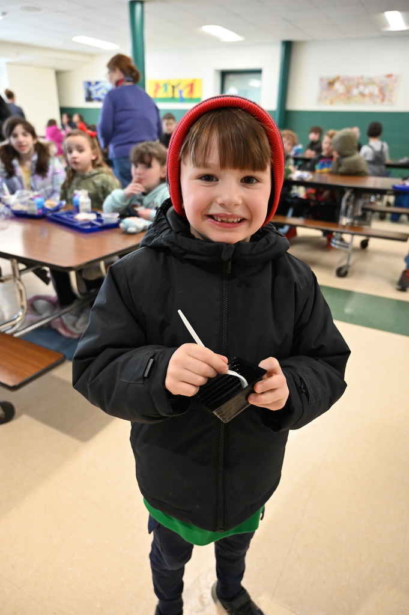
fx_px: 410
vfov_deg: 73.8
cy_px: 308
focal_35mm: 24
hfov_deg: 53.1
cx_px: 204
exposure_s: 1/125
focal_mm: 24
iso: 3200
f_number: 4
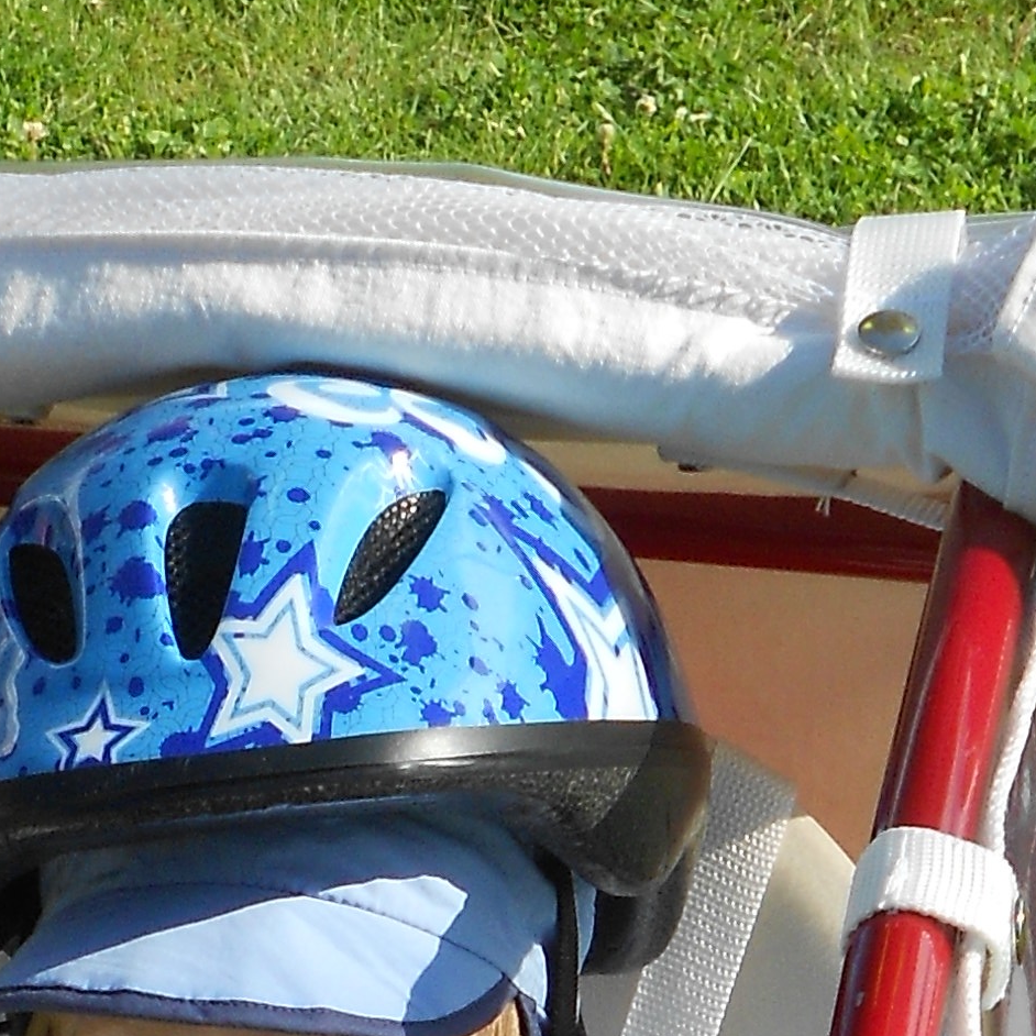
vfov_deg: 11.1
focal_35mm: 150
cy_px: 1690
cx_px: 265
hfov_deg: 11.6
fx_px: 5079
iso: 80
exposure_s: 1/500
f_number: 3.9
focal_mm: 6.7
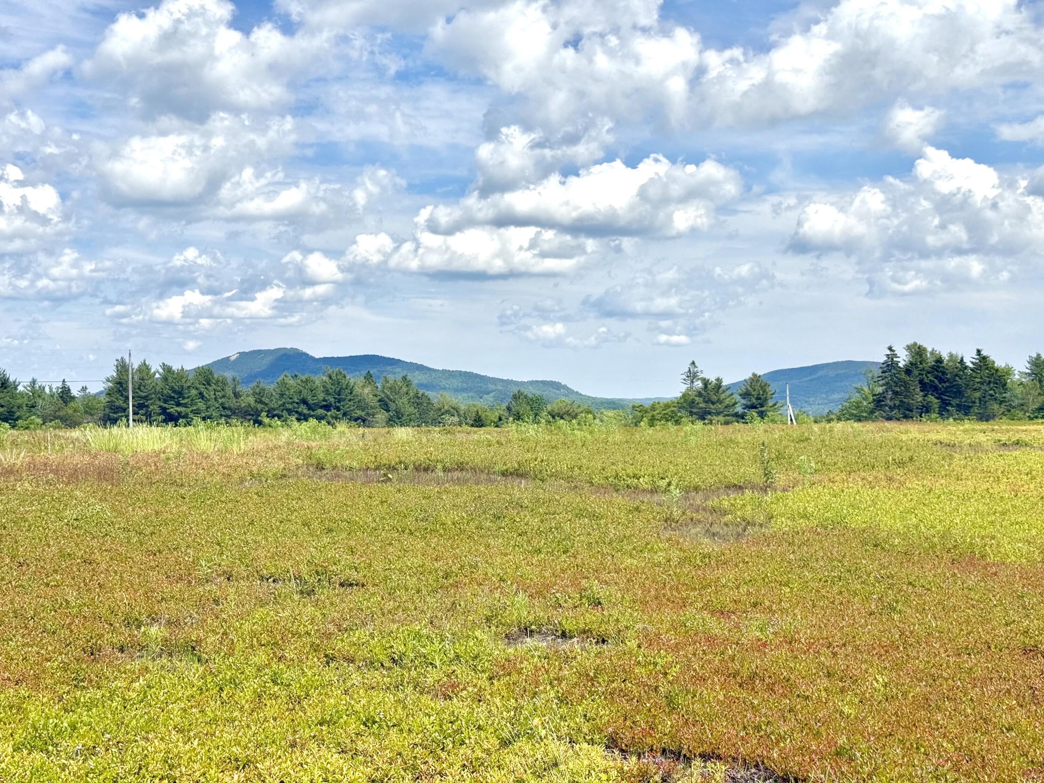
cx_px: 522
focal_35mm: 48
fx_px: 1448
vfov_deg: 30.3
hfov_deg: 39.7
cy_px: 392
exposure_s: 1/8772
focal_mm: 6.76
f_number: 1.78
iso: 64
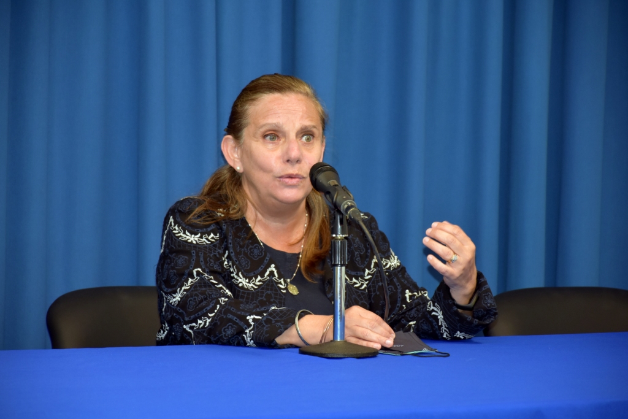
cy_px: 210
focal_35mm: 210
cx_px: 314
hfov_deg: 9.8
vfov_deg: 6.5
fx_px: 3664
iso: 800
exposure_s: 1/60
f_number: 5.6
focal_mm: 140
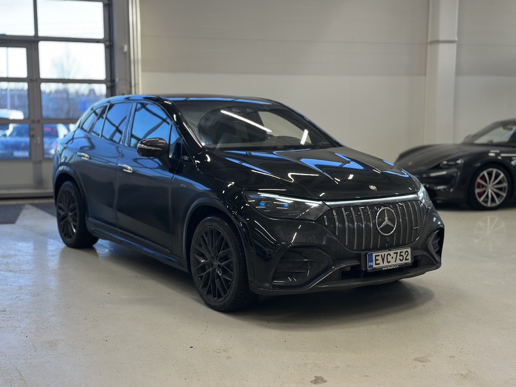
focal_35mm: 48
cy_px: 194
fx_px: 716
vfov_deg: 30.3
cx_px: 258
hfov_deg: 39.7
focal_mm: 6.86
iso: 125
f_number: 1.78
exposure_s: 1/100
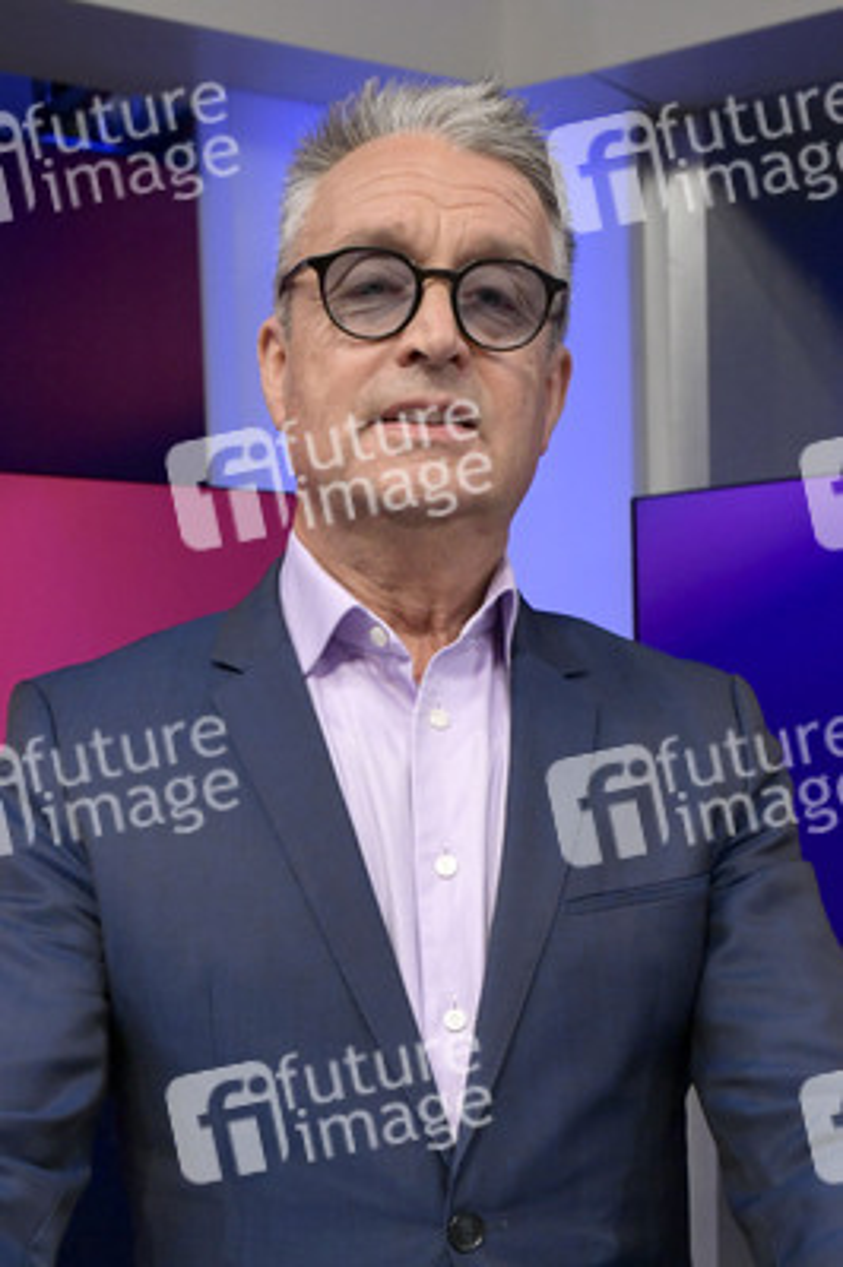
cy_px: 634
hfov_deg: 42.3
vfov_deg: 60.3
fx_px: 1091
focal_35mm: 31
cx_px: 422
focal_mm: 31
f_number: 6.3
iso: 1600
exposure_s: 1/200
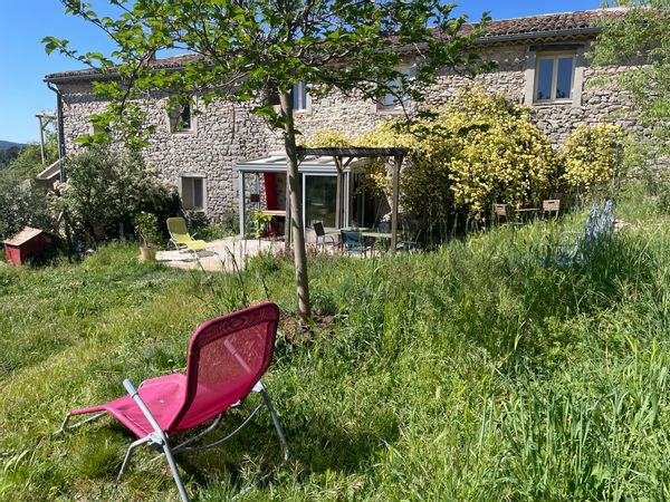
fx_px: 503
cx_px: 335
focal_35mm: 26
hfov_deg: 67.3
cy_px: 251
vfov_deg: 53.1
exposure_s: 1/3300
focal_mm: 4.2
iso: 50
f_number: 1.6
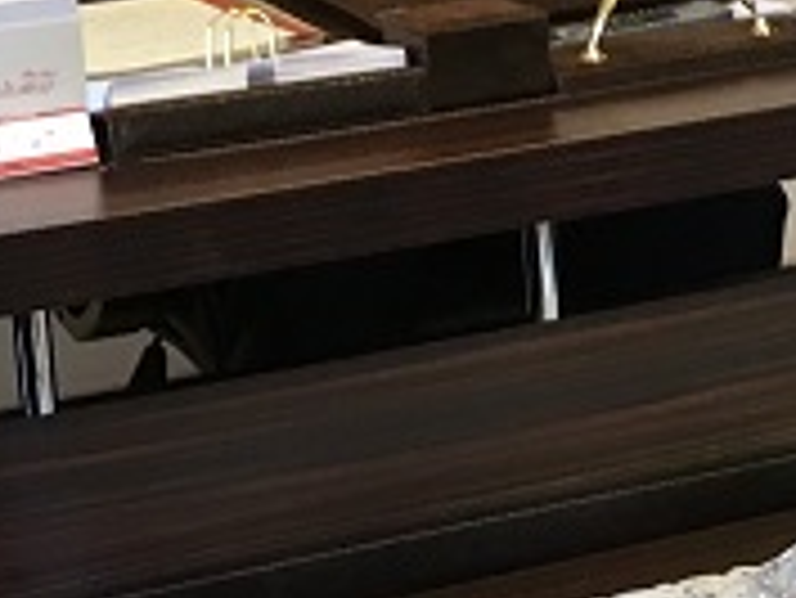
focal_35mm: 164
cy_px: 135
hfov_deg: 11.9
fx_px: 3774
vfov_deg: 9.0
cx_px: 850
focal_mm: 4.15
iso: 100
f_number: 2.2
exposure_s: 1/33
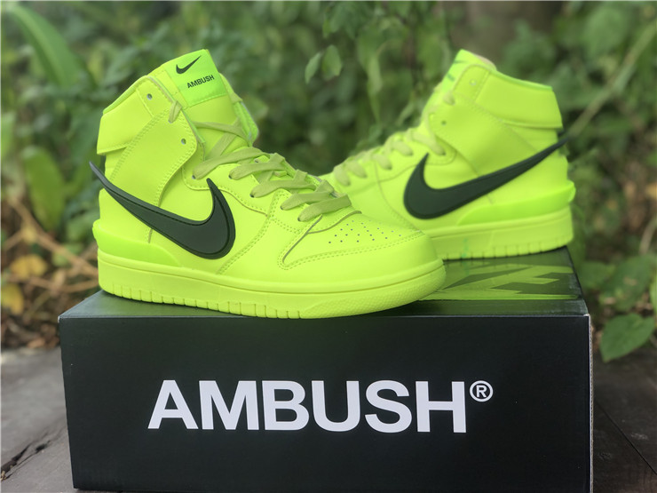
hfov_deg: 36.8
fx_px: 987
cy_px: 246
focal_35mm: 52
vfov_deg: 28.0
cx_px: 328
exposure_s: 1/403
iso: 16
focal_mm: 6
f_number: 2.4
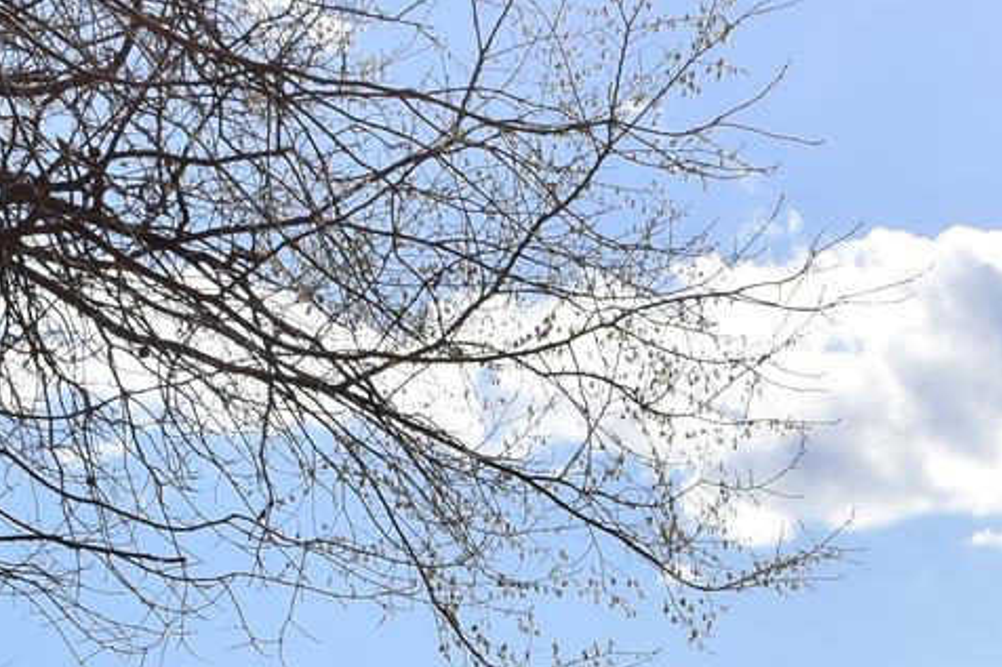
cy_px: 1299
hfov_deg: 14.3
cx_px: 939
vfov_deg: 9.1
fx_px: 3951
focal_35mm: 142
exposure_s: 1/200
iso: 100
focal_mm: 22
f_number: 14
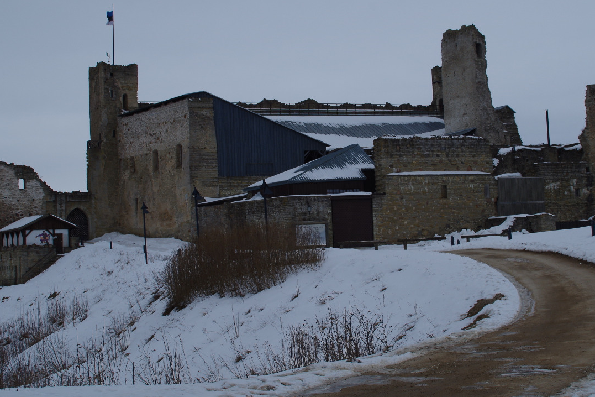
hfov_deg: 27.3
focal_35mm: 74
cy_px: 164
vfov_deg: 18.4
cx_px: 330
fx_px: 1223
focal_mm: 33
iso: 100
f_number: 11
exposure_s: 1/160
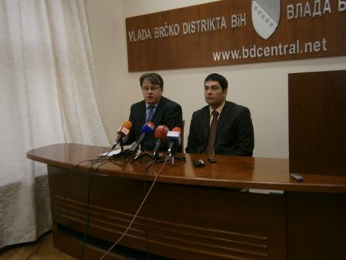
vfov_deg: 39.7
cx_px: 173
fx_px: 360
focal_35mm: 36
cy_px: 130
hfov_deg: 51.3
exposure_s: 1/20
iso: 80
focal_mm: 6.4
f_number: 3.1
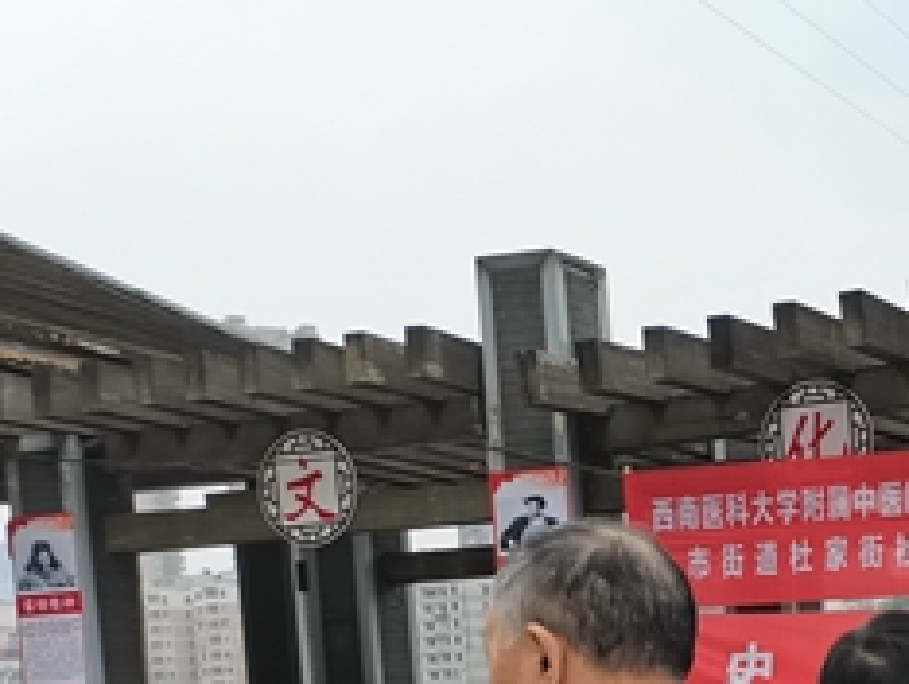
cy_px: 886
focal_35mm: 71
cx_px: 1228
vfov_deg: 19.2
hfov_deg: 23.6
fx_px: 1866
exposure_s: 1/385
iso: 50
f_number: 1.8
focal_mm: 5.58
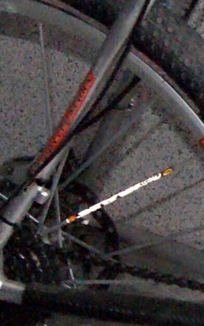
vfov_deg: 11.1
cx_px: 662
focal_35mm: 189
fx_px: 1681
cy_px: 159
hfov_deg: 6.3
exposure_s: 1/160
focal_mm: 20
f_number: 7.1
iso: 3200
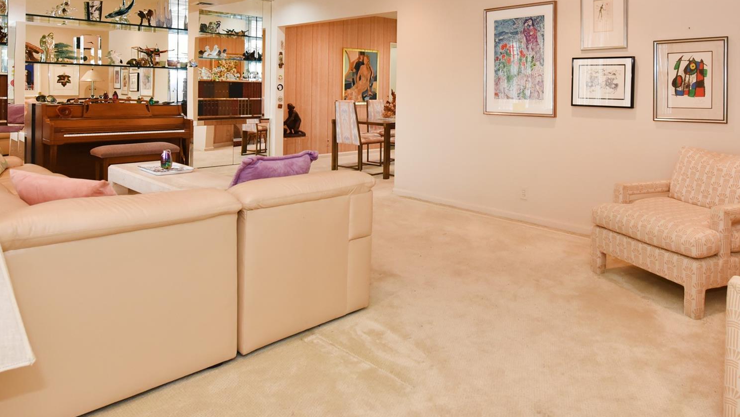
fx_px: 510
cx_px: 422
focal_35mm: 26
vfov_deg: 42.8
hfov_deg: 71.5
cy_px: 96
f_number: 7.1
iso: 1600
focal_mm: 18
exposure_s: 1/50
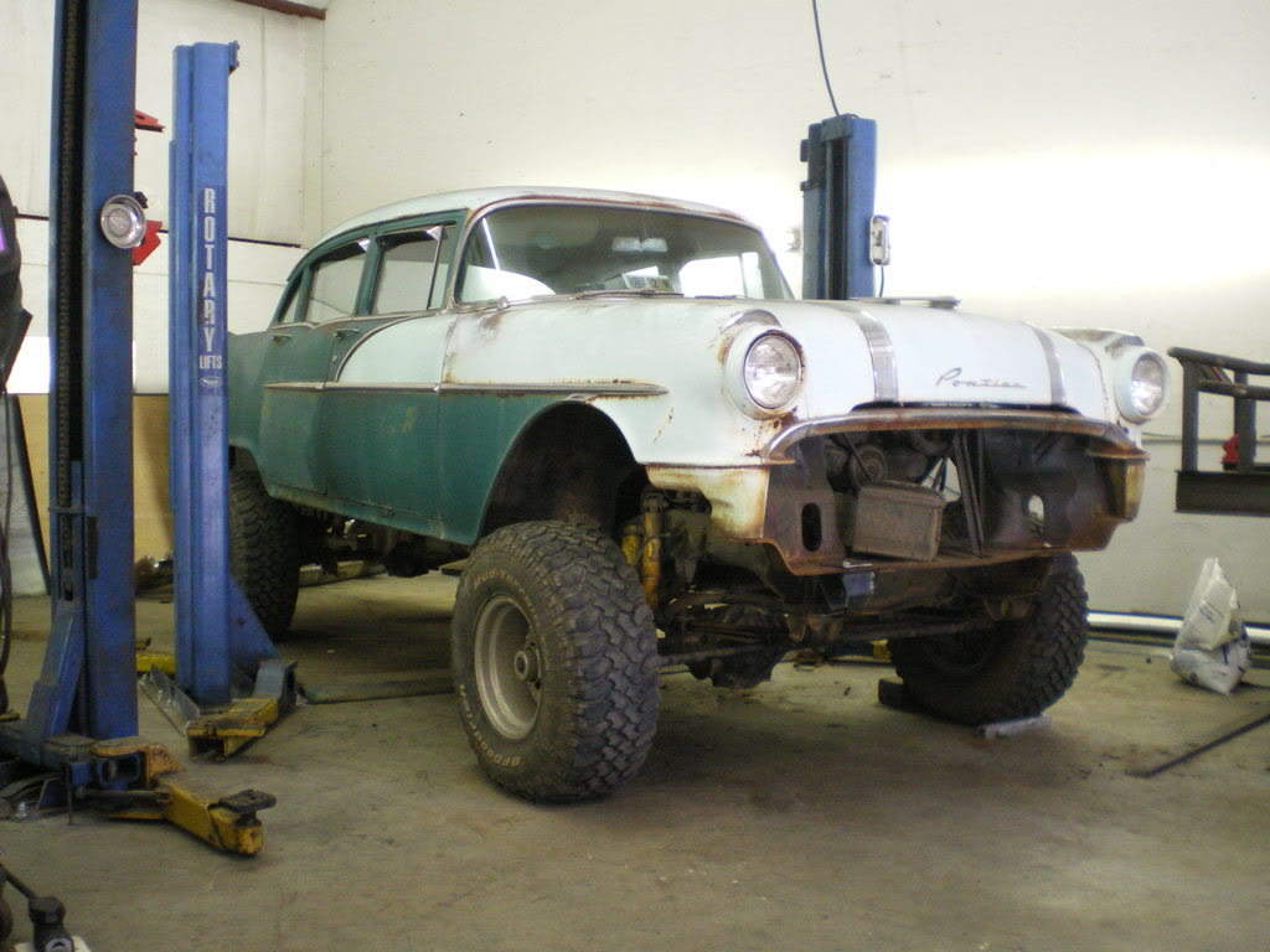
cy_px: 476
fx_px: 1394
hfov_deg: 49.0
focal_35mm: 38
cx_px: 635
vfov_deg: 37.7
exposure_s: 1/20
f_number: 3.1
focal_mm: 6.3
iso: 400
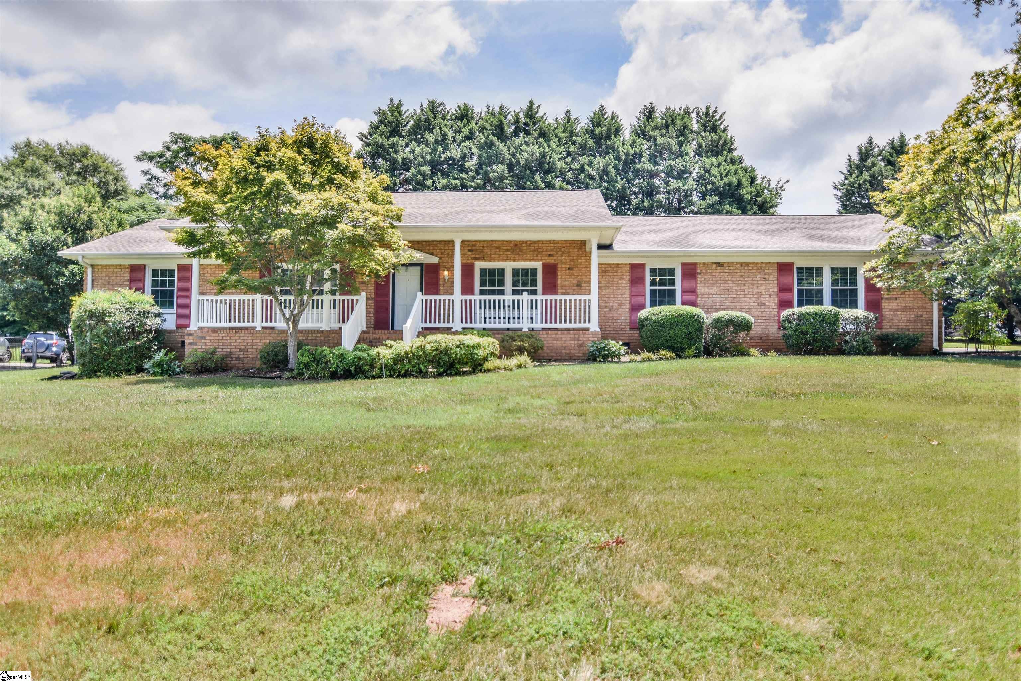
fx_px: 638
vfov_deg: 56.1
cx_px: 510
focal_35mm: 22
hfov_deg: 77.3
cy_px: 340
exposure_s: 1/1000
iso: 160
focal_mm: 15
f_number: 3.2
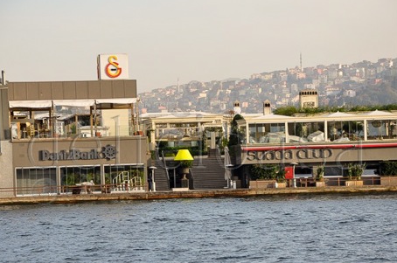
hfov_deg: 11.9
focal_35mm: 174
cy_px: 142
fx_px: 1910
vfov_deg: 7.9
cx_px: 198
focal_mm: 105
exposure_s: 1/200
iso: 200
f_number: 10
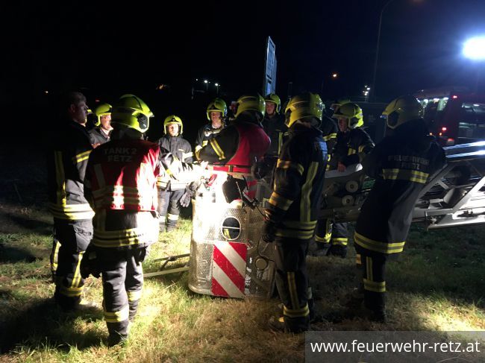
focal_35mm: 29
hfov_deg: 61.7
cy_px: 182
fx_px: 406
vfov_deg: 48.2
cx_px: 242
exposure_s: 1/20
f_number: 2.2
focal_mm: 4.15
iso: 200
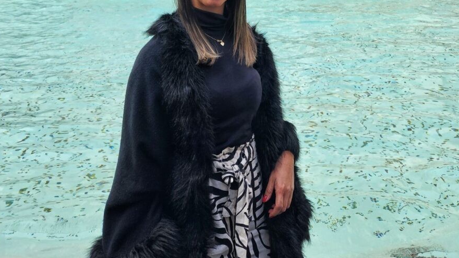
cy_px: -78
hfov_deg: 49.3
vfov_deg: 25.1
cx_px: 253
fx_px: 499
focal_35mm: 41
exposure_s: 1/250
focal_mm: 5.4
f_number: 1.8
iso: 25
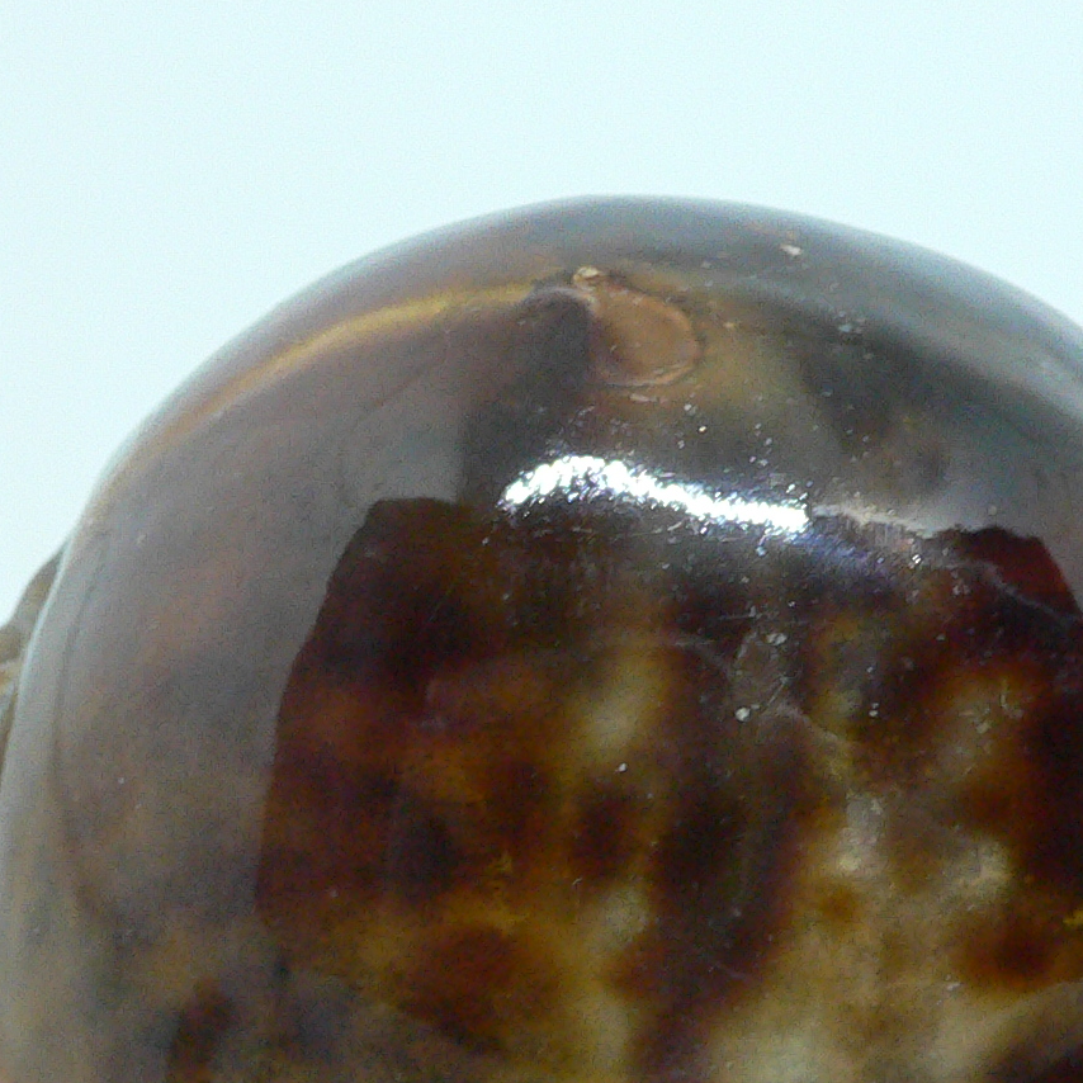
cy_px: 904
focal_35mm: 73
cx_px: 675
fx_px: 2584
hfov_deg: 23.6
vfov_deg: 23.2
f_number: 2.8
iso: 200
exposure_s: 1/20
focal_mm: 4.6
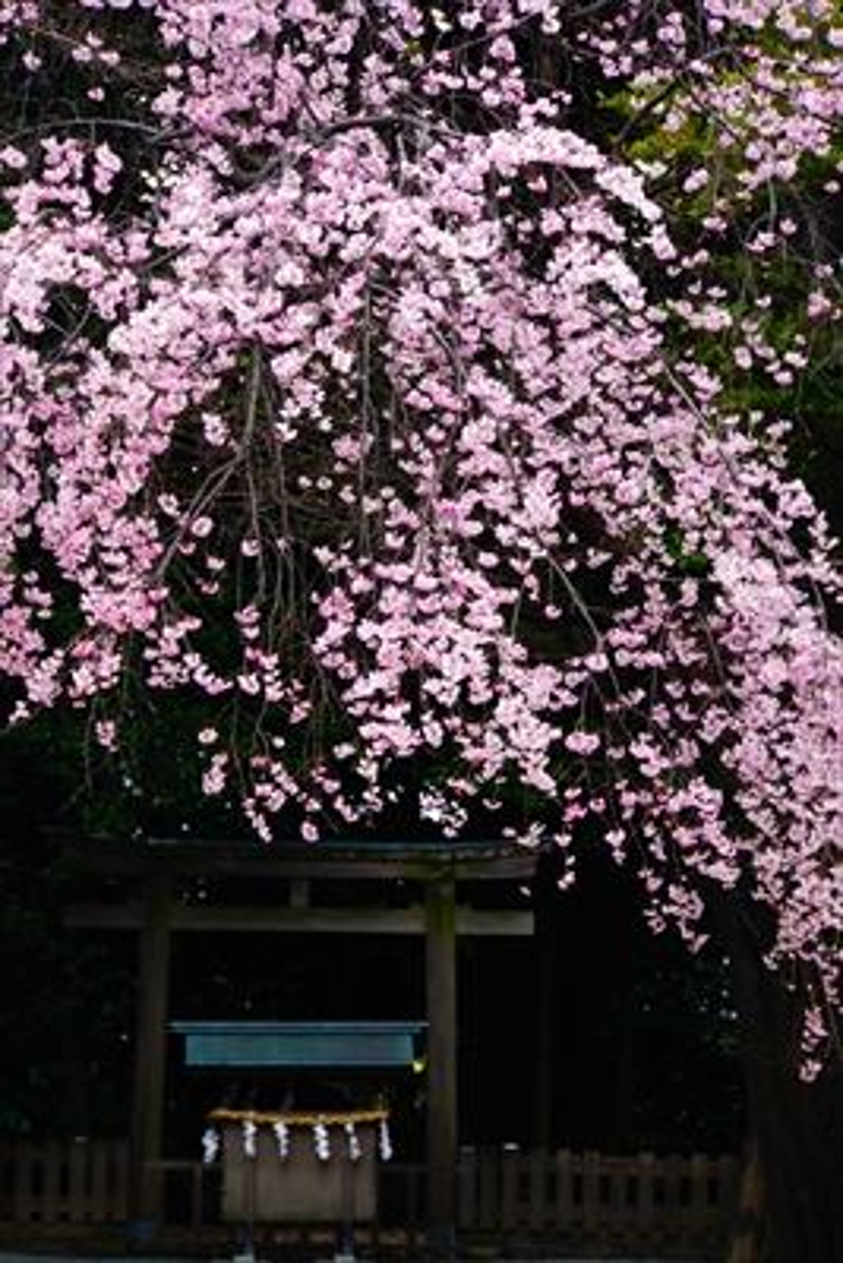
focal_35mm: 115
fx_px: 4043
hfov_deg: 11.9
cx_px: 422
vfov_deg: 17.8
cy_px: 632
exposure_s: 1/125
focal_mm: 76.8
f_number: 6.3
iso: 100
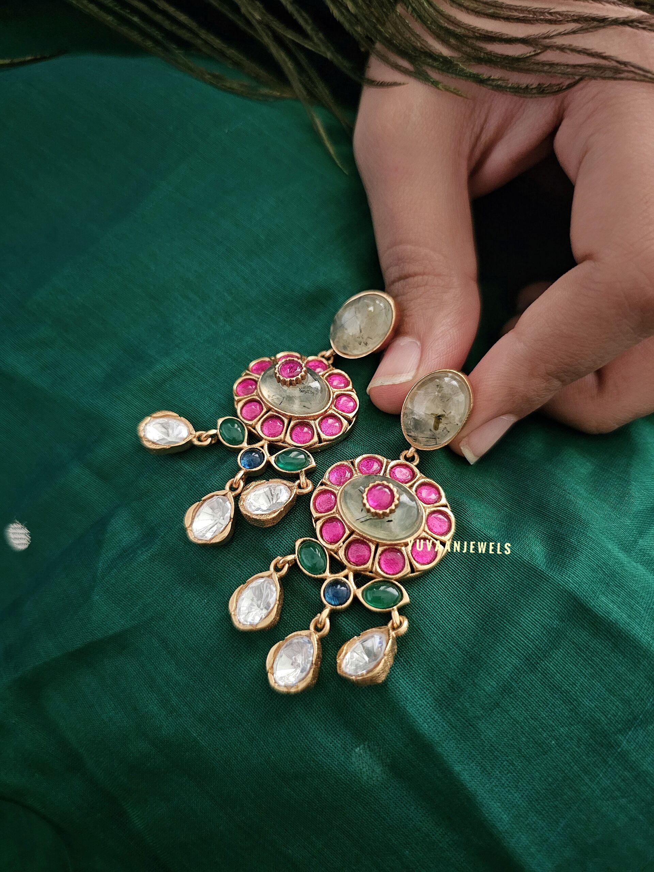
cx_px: 327
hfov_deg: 58.9
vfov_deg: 73.9
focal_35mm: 23
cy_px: 436
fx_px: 579
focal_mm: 6.3
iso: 800
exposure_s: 1/26
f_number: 1.7
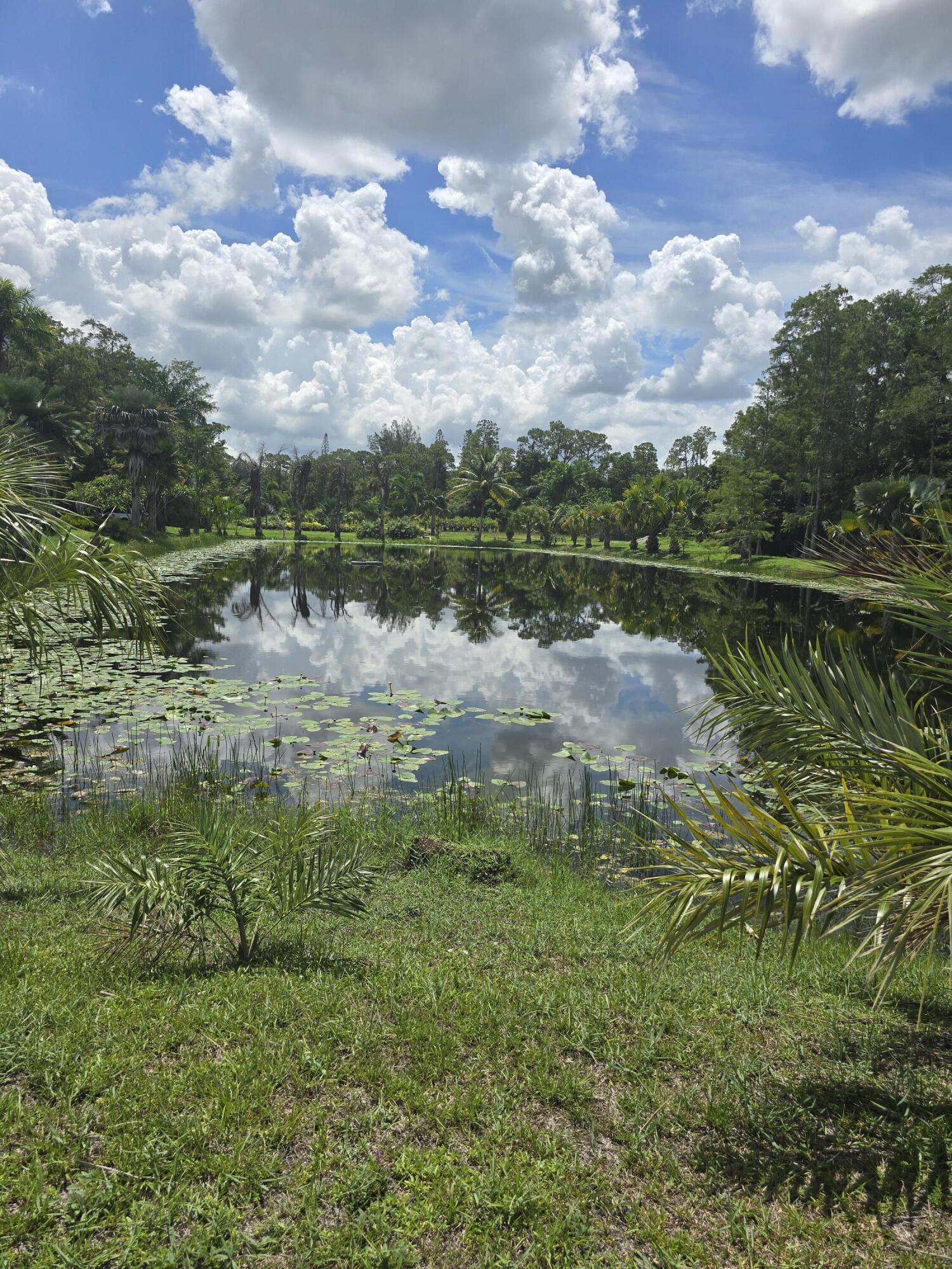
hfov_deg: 58.9
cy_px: 634
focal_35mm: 23
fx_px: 843
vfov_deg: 73.9
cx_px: 476
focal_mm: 6.3
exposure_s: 1/1238
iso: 12
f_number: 1.7
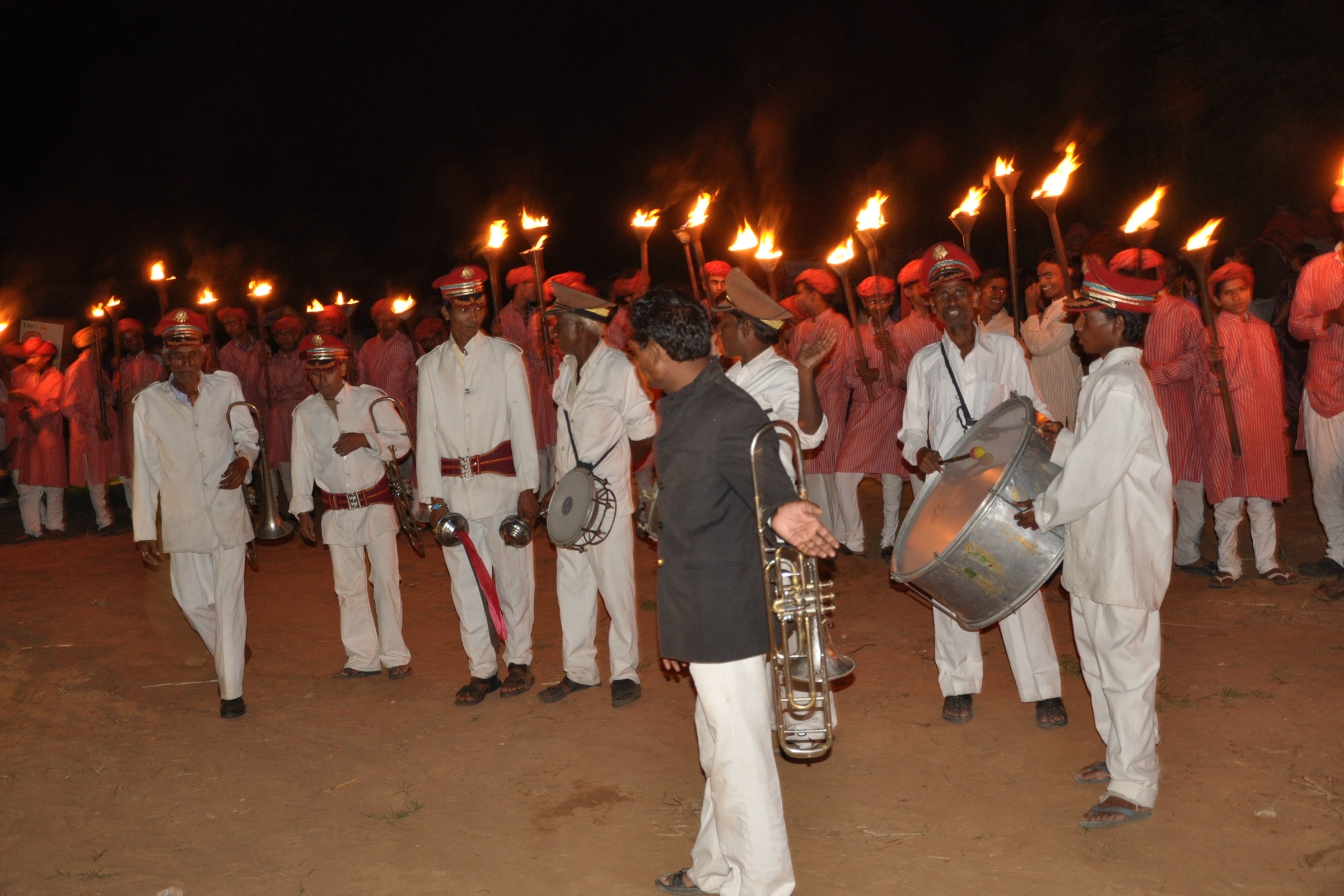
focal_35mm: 42
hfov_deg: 46.4
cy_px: 448
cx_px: 672
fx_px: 1568
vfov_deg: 31.9
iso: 800
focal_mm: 28
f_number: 4
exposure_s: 1/5
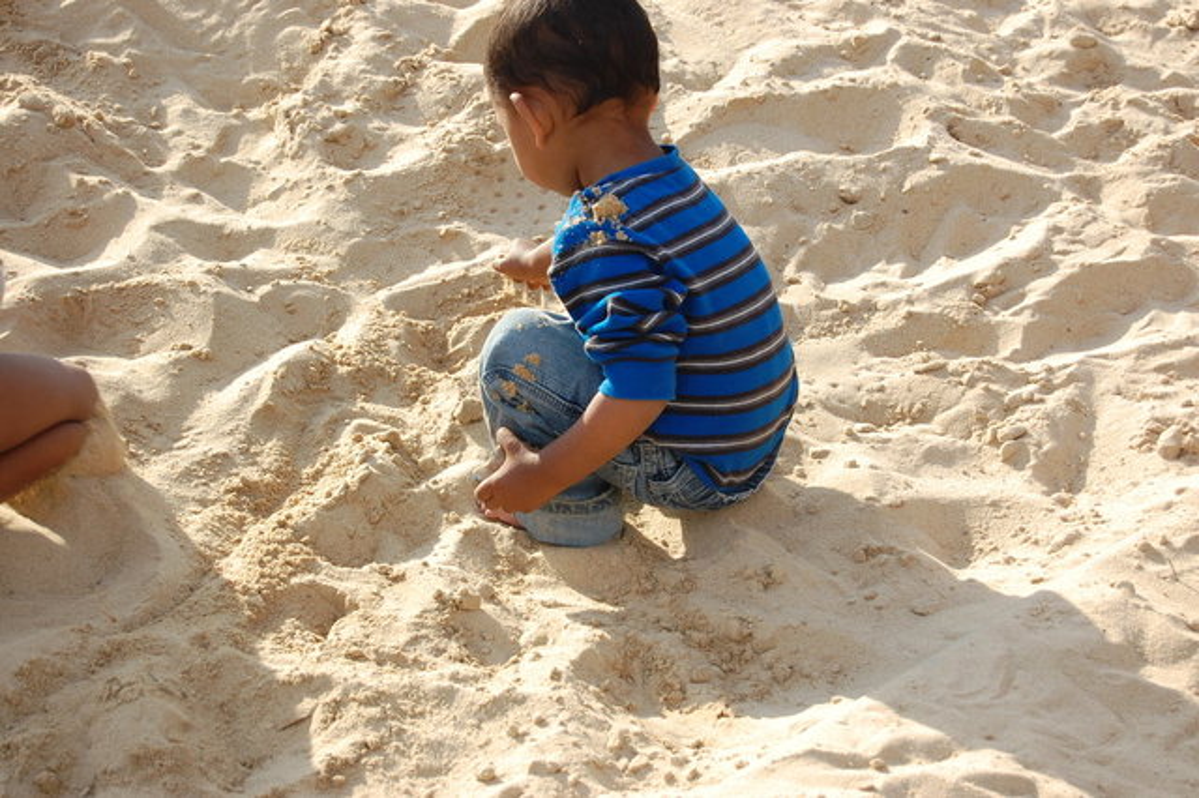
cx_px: 600
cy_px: 399
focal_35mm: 82
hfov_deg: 24.6
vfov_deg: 16.5
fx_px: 2746
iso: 200
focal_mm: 55
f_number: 8
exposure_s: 1/250
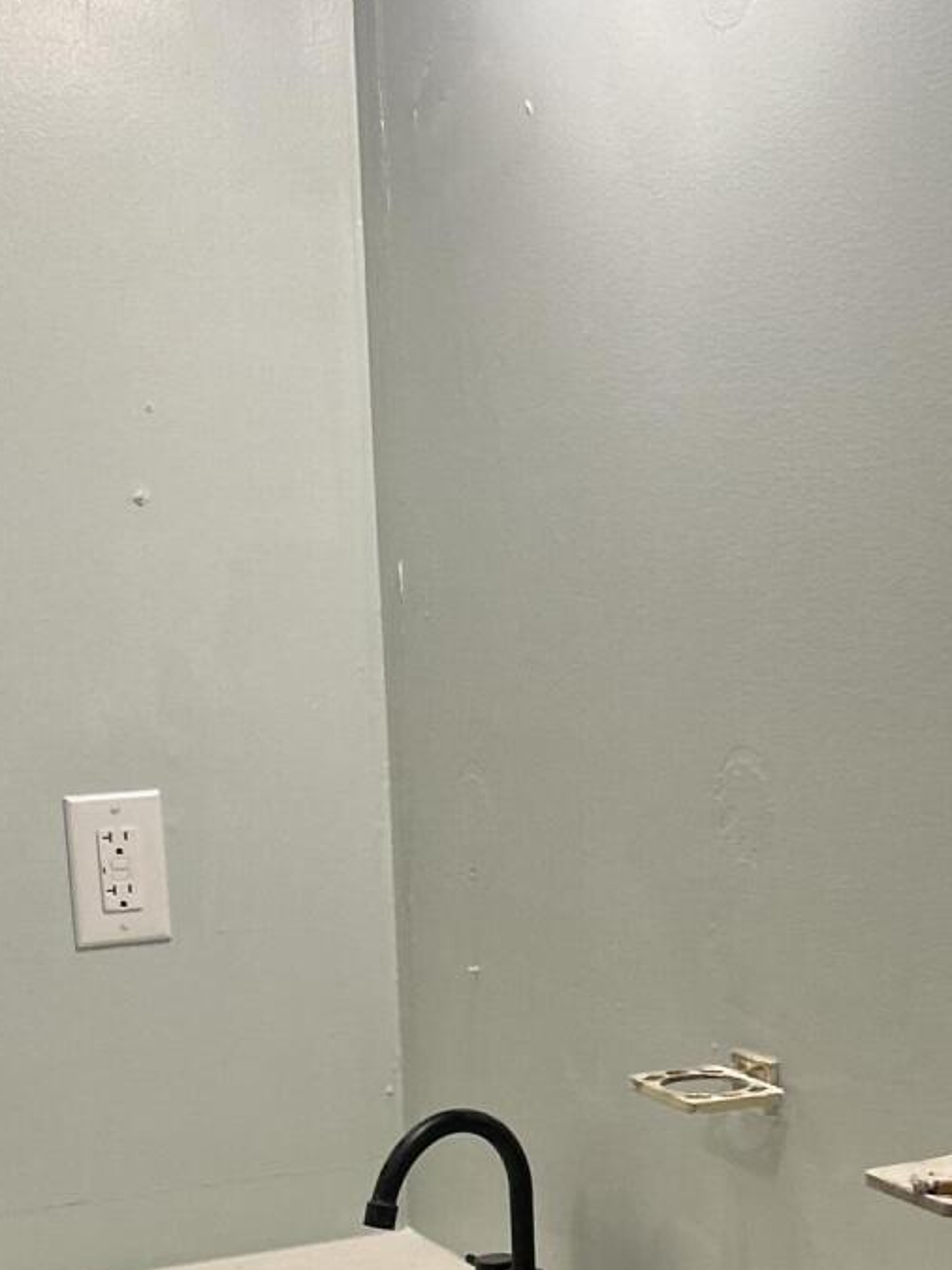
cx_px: 738
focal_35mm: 77
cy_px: 1086
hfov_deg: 19.0
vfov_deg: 24.8
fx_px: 2824
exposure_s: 1/120
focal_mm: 5.7
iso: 80
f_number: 1.5
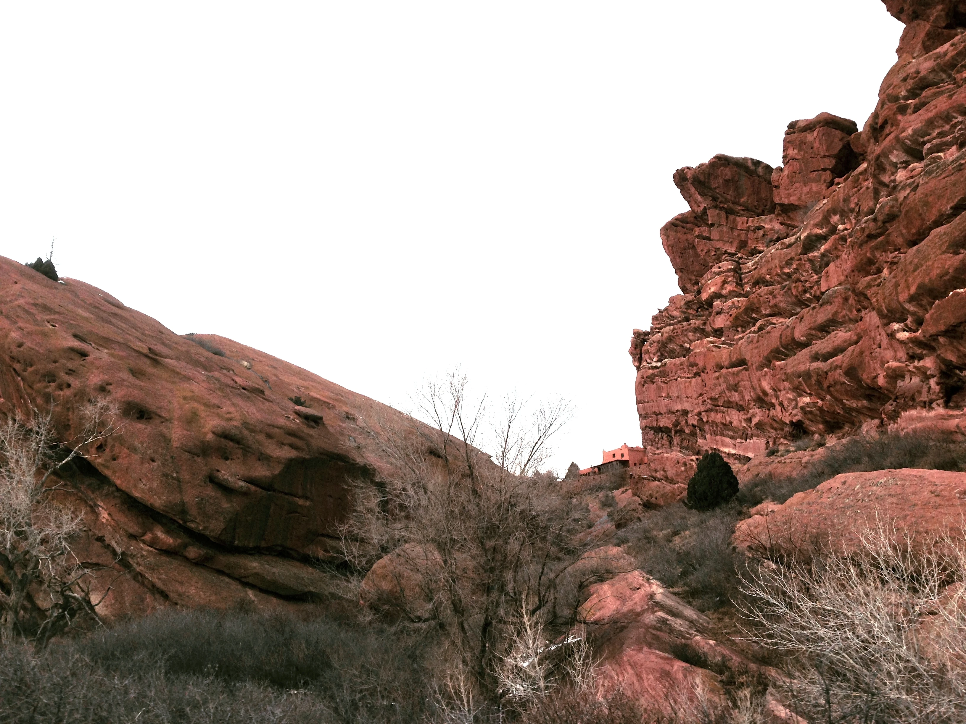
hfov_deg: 55.4
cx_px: 483
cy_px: 362
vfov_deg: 42.9
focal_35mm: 33
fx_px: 921
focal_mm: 4.12
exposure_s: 1/821
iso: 50
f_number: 2.4
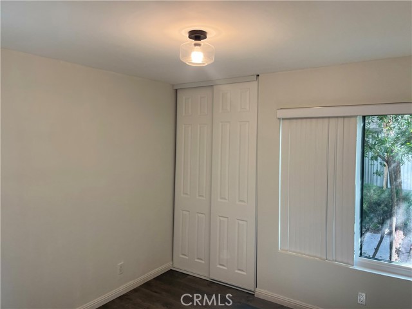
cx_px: 206
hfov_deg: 67.3
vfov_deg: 53.1
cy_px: 154
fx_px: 309
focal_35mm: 26
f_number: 1.6
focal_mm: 5.1
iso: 125
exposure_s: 1/120
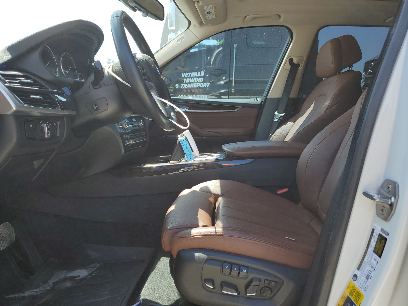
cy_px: 153
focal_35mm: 26
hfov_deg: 67.3
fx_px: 306
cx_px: 204
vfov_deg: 53.1
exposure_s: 1/556
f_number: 1.5
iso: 50
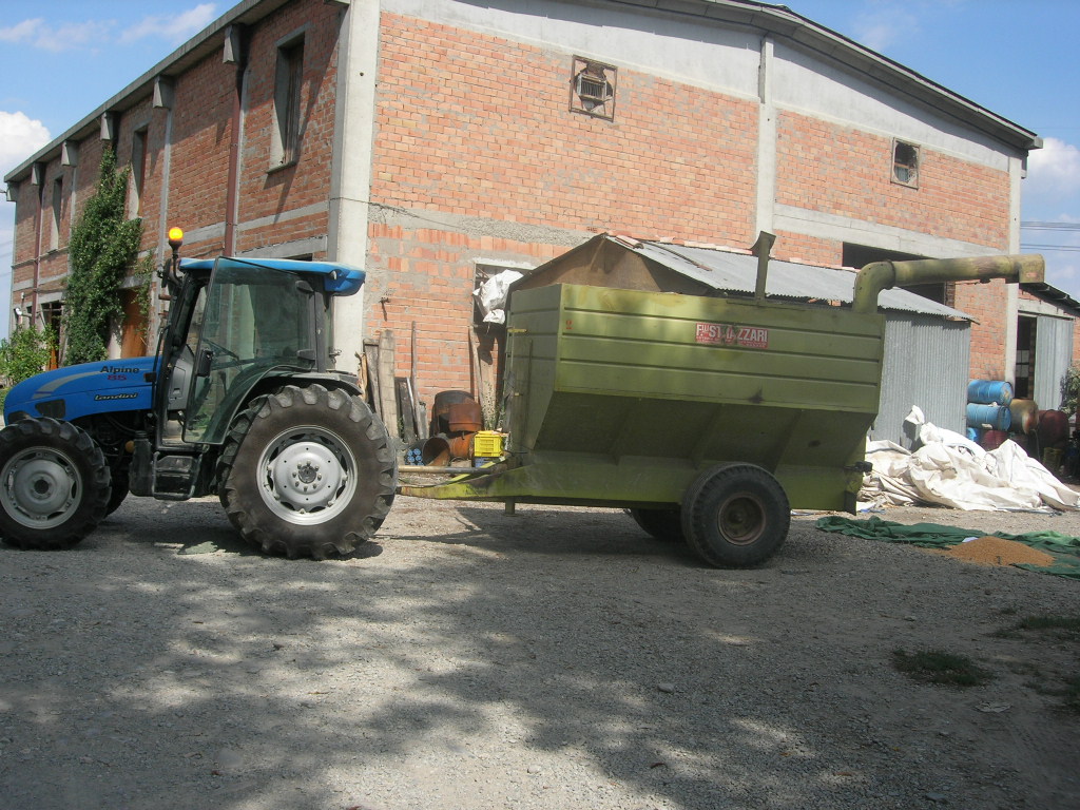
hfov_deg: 49.0
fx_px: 1186
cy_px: 405
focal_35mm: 38
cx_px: 540
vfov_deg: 37.7
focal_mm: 7.8
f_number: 4.8
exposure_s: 1/566
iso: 64
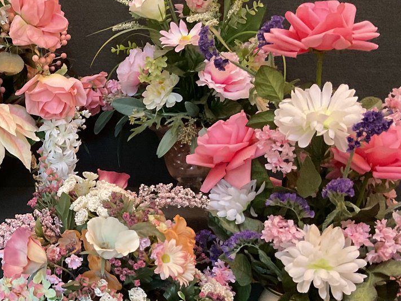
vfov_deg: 23.4
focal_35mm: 62
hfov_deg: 29.5
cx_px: 20
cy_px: 222
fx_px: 718
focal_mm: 3
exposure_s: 1/40
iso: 320
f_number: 1.8
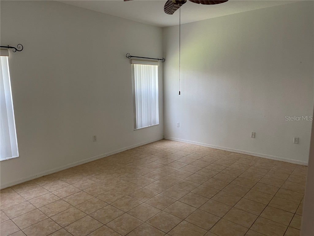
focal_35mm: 25
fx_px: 227
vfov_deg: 54.9
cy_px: 118
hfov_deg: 69.4
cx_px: 157
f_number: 1.6
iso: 125
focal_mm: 5.1
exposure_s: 1/88
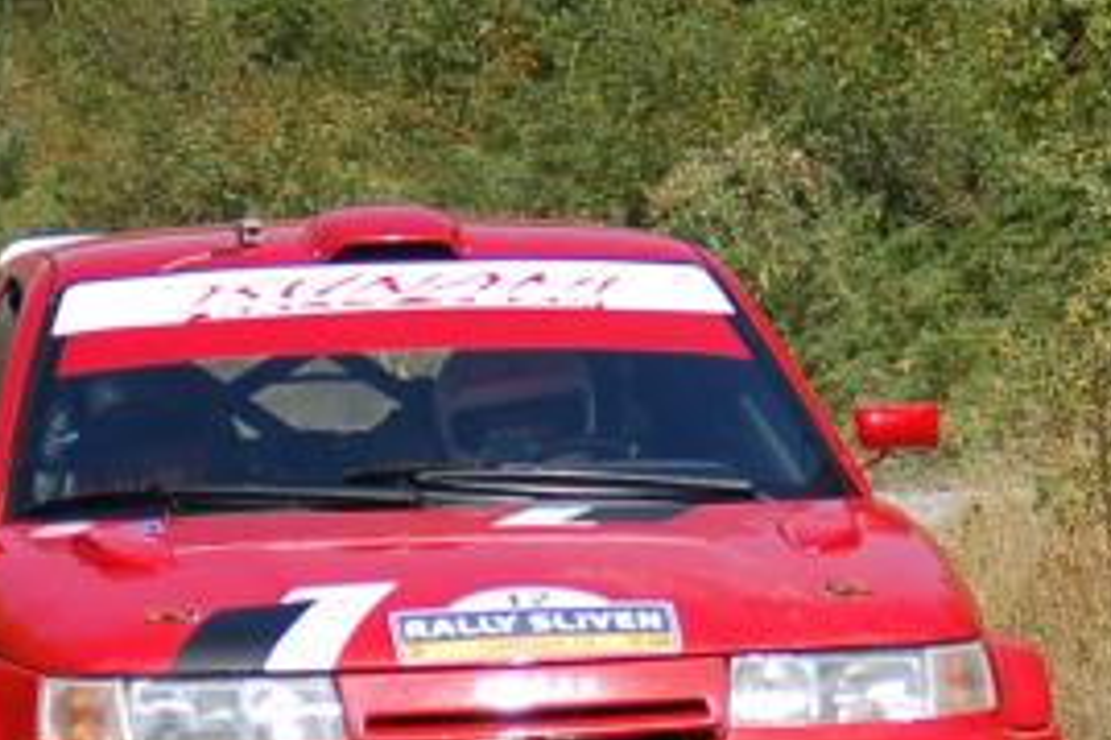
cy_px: 974
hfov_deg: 4.8
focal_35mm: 428
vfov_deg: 3.2
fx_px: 13197
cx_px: 938
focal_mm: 75
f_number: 5.6
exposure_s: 1/1000
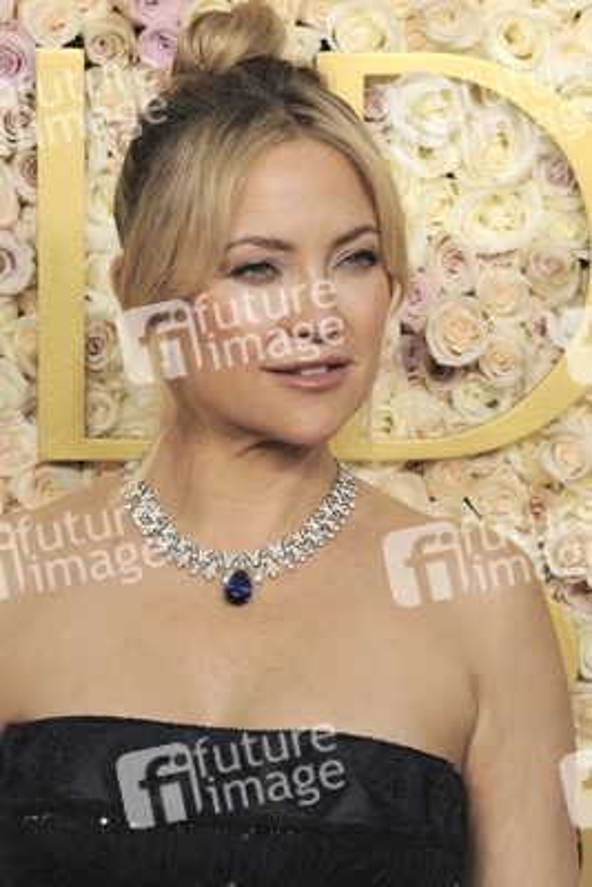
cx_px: 296
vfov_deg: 10.3
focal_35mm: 200
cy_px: 444
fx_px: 4929
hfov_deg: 6.9
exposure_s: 1/250
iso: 800
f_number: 13
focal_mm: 200
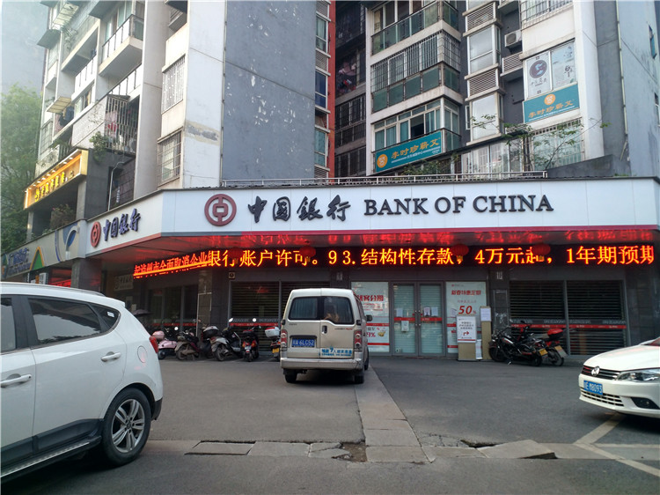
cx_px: 330
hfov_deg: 65.3
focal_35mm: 27
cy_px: 248
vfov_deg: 51.3
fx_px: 515
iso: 116
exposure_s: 1/100
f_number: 2.2
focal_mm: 4.73
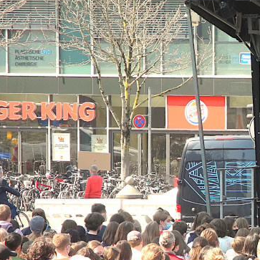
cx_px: 345
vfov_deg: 3.6
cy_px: 235
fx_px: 4138
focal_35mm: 487
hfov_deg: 3.6
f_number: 5.6
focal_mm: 42.6
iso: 100
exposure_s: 1/84.2
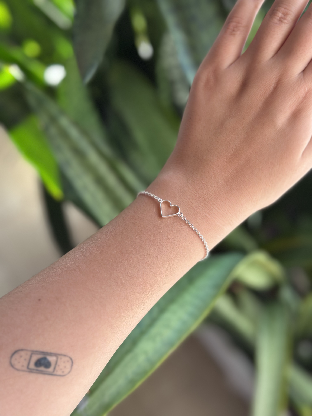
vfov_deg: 39.7
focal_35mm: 48
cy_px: 208
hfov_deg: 30.3
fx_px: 577
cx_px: 156
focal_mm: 6.86
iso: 125
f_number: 1.78
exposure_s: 1/121
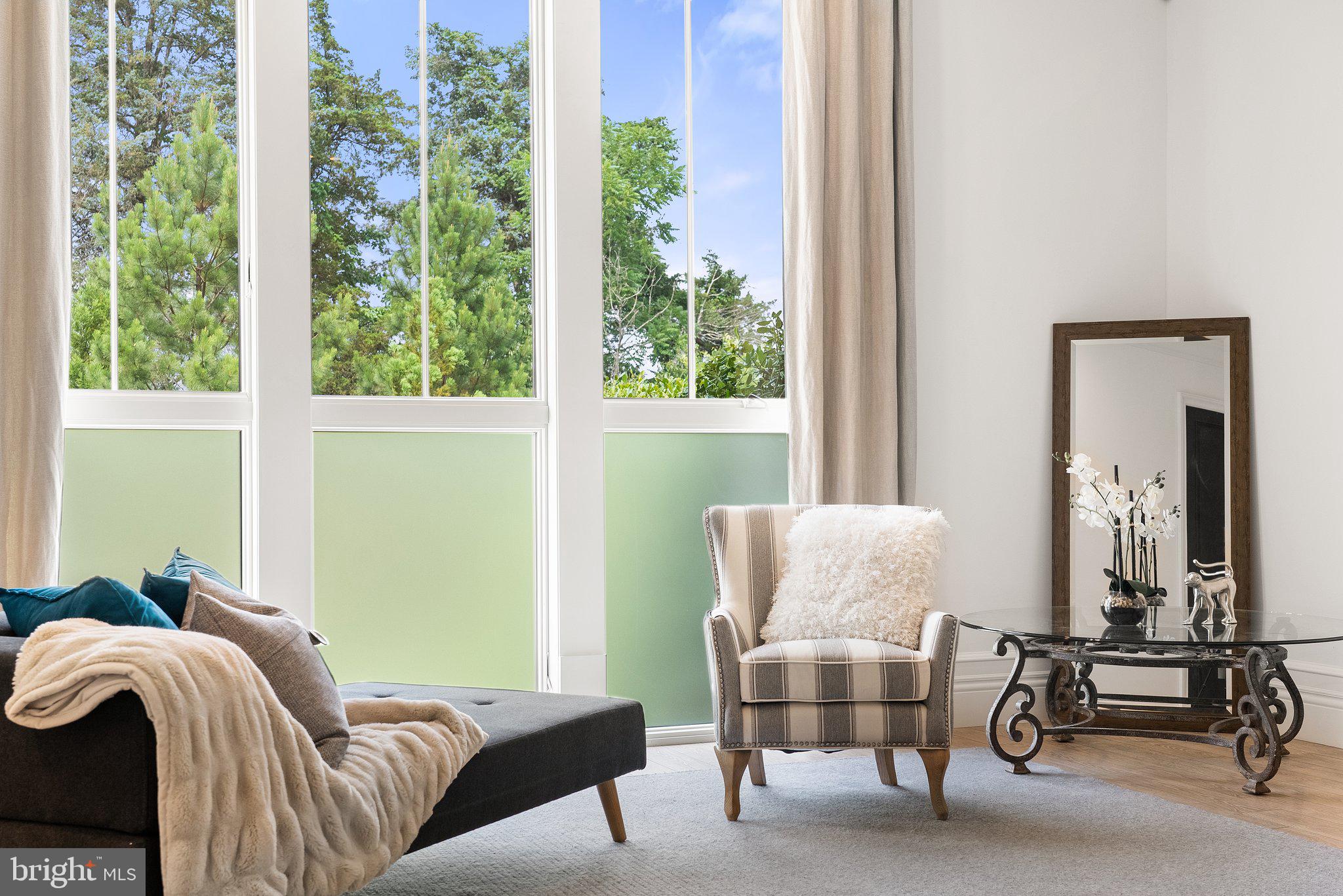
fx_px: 1567
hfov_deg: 46.4
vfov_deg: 31.9
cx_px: 672
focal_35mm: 42
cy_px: 448
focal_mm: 42
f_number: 8
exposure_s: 1/3
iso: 400
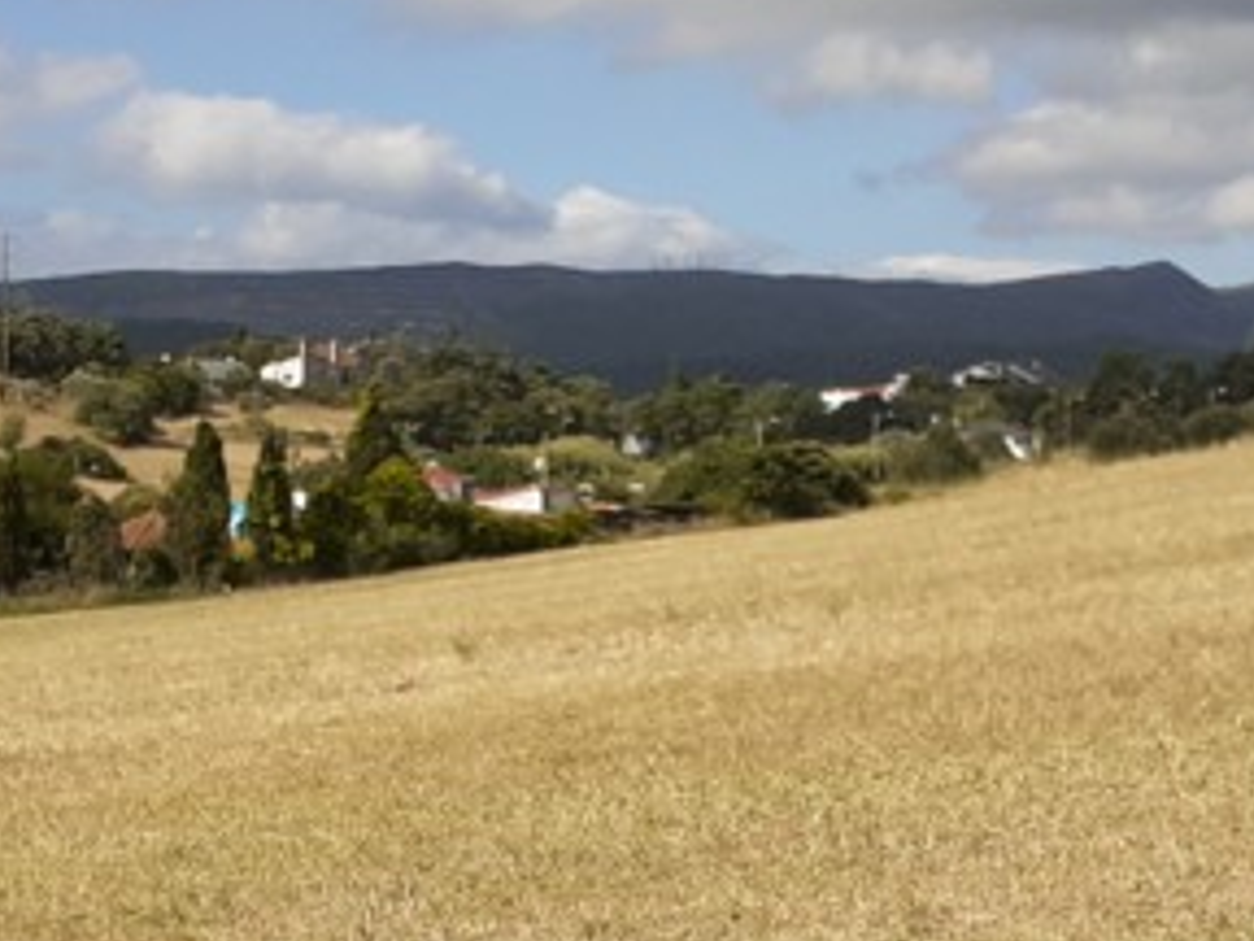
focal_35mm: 90
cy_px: 736
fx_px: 3260
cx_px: 475
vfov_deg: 16.3
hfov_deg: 21.7
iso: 40
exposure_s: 1/2309
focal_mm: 3.6
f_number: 1.9
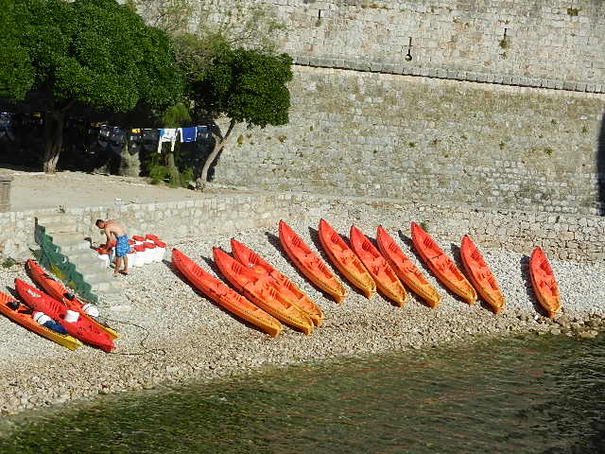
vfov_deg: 16.2
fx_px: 1590
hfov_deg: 21.5
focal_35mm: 91
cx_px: 302
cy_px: 227
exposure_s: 1/1600
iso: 160
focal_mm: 16.3
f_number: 4.9
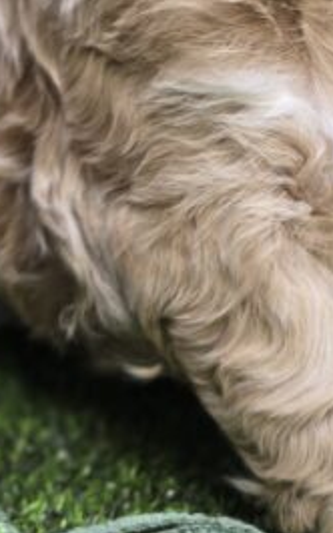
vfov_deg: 21.1
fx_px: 1366
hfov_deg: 13.5
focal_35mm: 94
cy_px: -34
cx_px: 389
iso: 50
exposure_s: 1/66
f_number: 1.7
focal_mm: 6.3
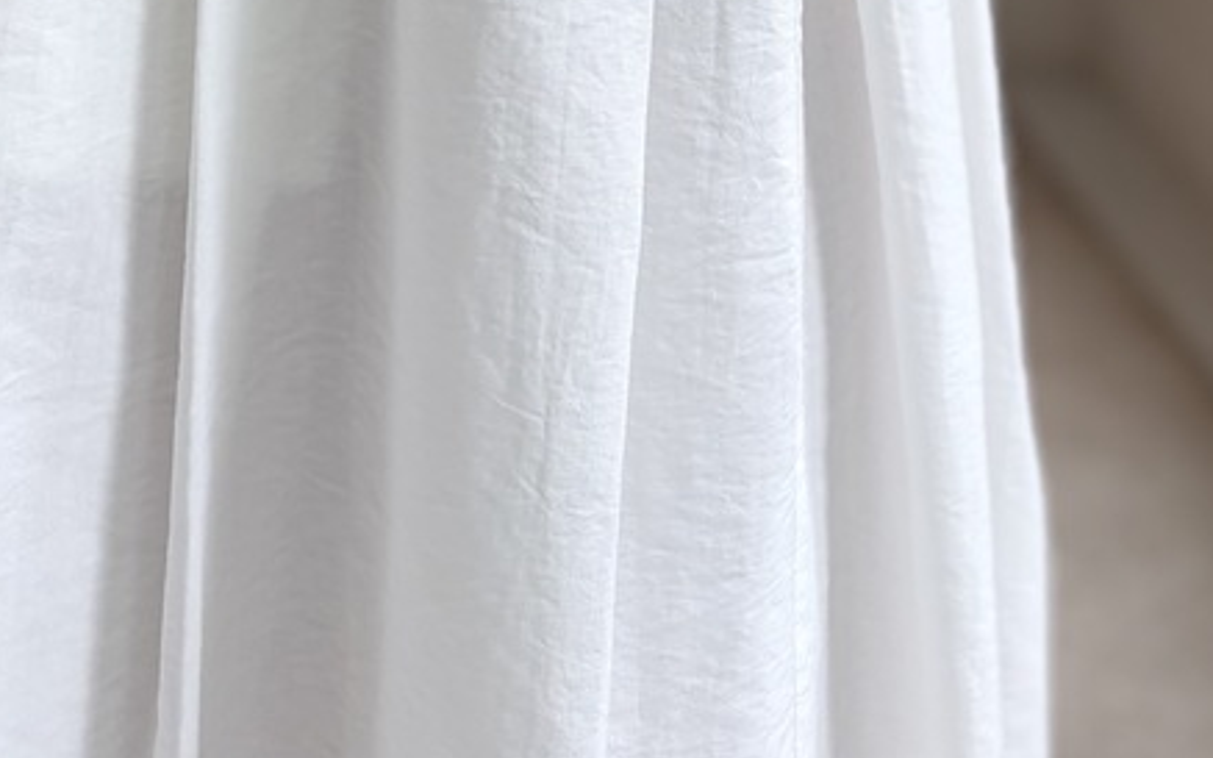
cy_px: -519
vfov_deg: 17.5
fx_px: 2082
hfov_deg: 32.2
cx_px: 383
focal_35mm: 63
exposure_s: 1/120
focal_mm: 5.96
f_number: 1.6
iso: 32
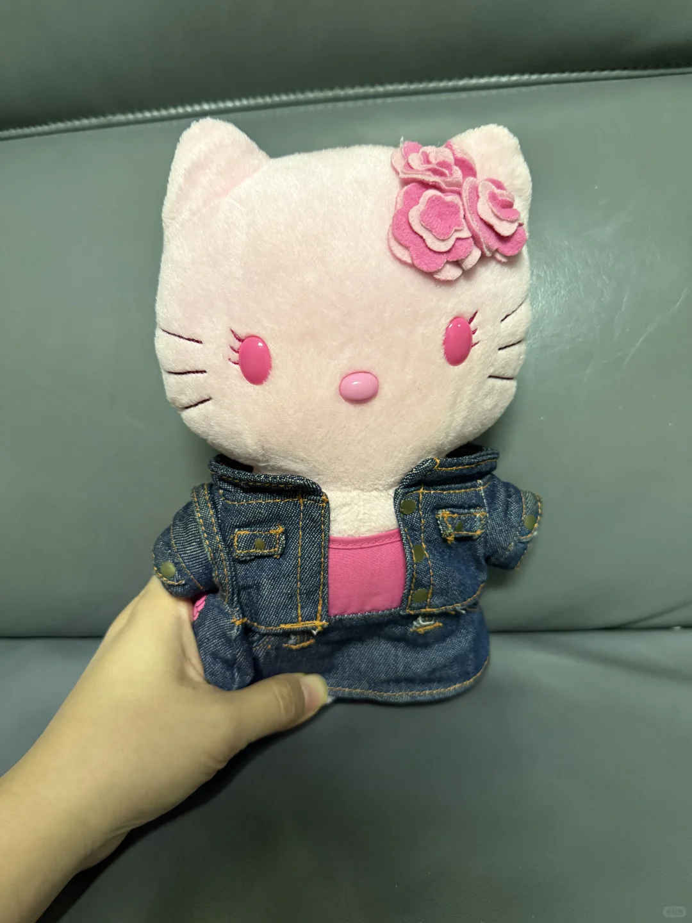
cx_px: 346
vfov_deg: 71.6
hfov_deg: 56.8
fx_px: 640
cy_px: 462
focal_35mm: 24
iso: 800
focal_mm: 6.76
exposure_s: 1/60
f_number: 1.78
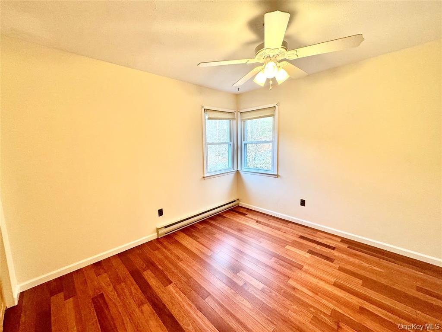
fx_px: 179
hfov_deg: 102.1
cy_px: 166
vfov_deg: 85.7
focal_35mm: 14
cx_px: 221
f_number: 2.2
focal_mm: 2.22
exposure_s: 1/120
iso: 250
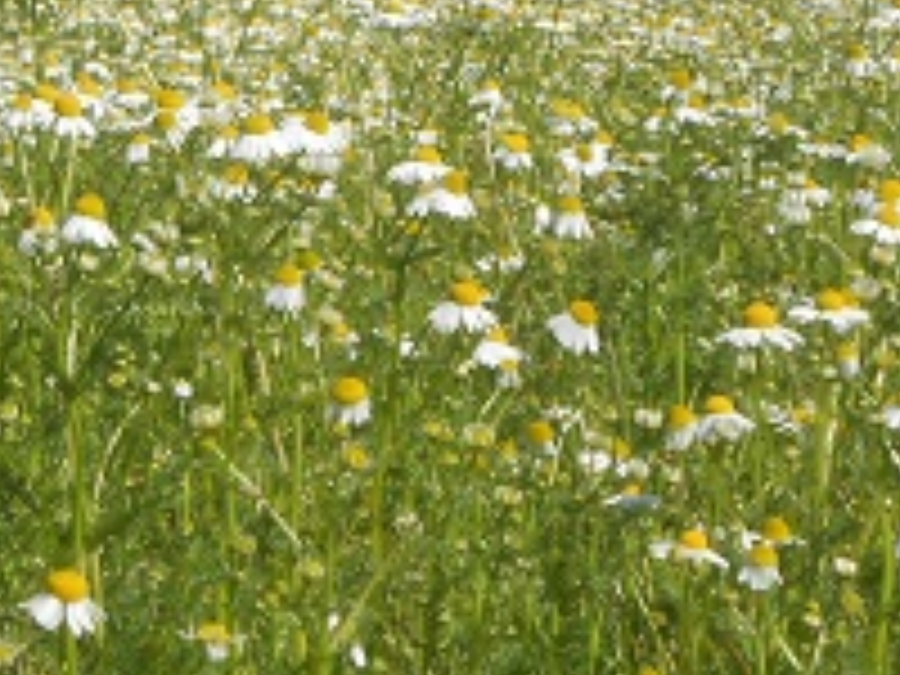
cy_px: -38
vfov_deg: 7.3
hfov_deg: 9.7
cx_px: -32
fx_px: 5278
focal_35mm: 203
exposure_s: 1/320
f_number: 6.6
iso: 80
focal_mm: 14.5
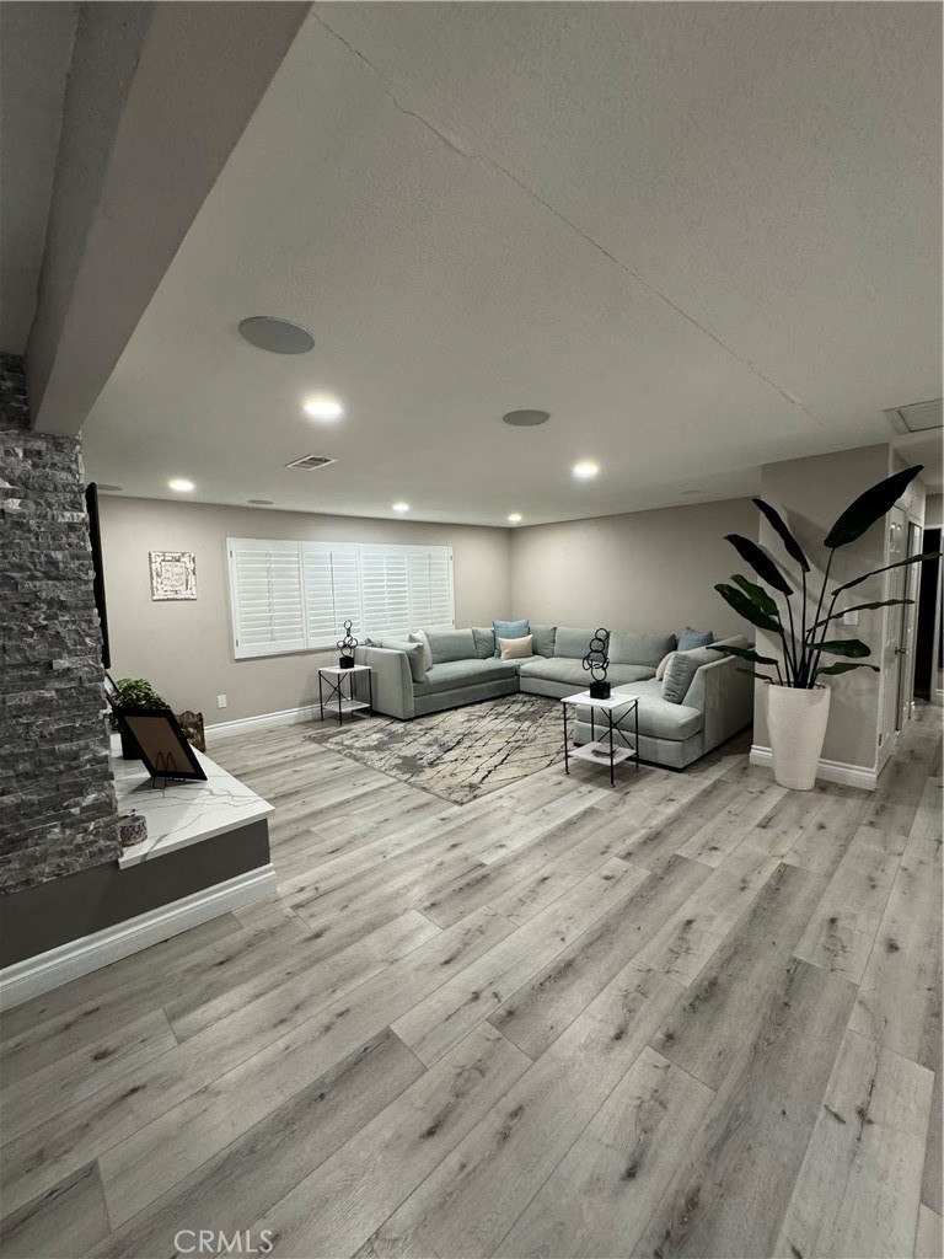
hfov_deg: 85.7
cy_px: 630
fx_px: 509
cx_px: 472
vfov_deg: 102.1
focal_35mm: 14
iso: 200
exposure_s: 1/60
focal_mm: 2.22
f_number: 2.2
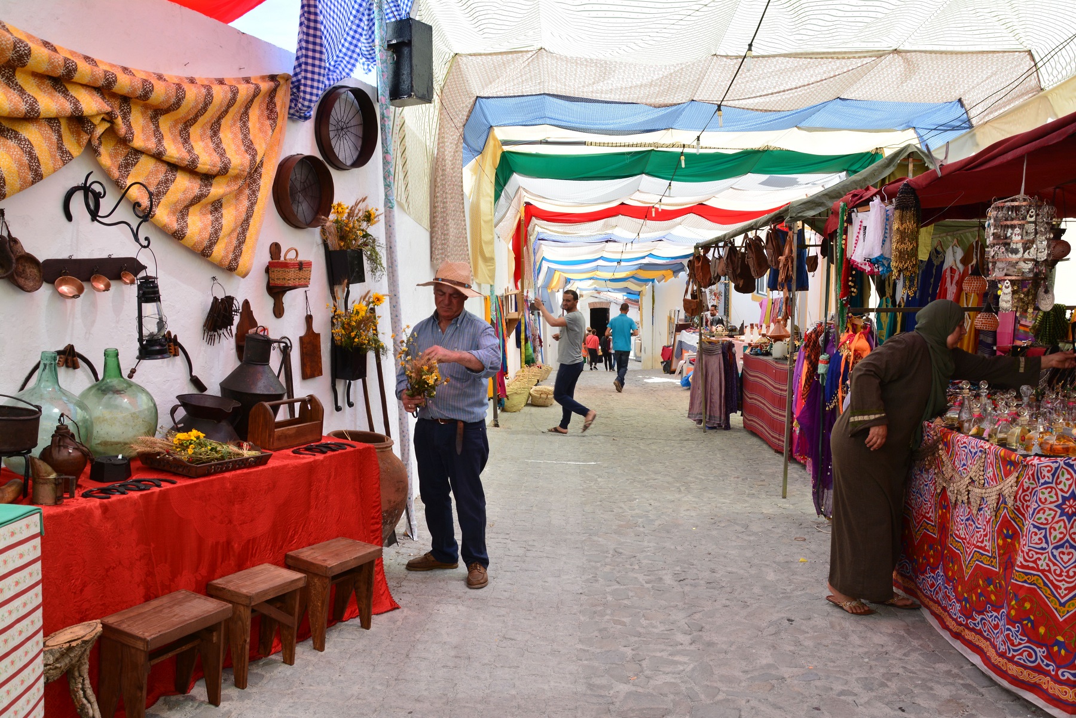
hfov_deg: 59.5
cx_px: 538
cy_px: 359
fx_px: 941
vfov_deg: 41.7
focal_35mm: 32
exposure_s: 1/80
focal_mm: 21
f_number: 10
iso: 200
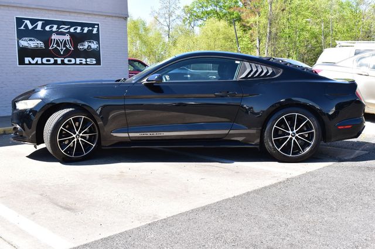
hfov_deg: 47.9
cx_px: 188
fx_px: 422
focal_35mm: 40
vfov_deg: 33.0
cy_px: 124
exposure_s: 1/250
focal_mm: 27
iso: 400
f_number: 10
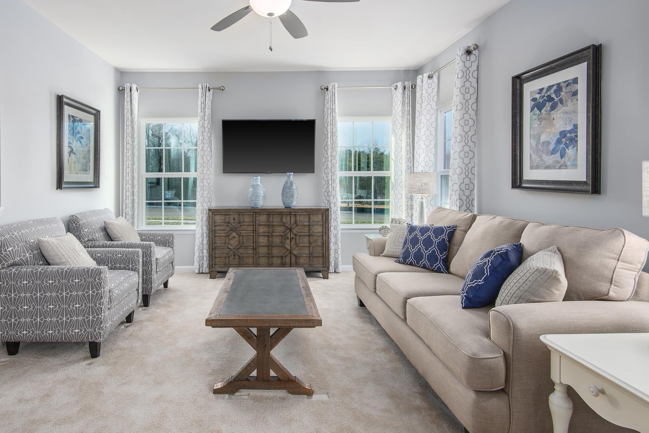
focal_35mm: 20
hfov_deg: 83.3
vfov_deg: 61.7
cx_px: 271
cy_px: 185
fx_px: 361
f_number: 8
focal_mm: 16
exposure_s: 1/250
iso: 320
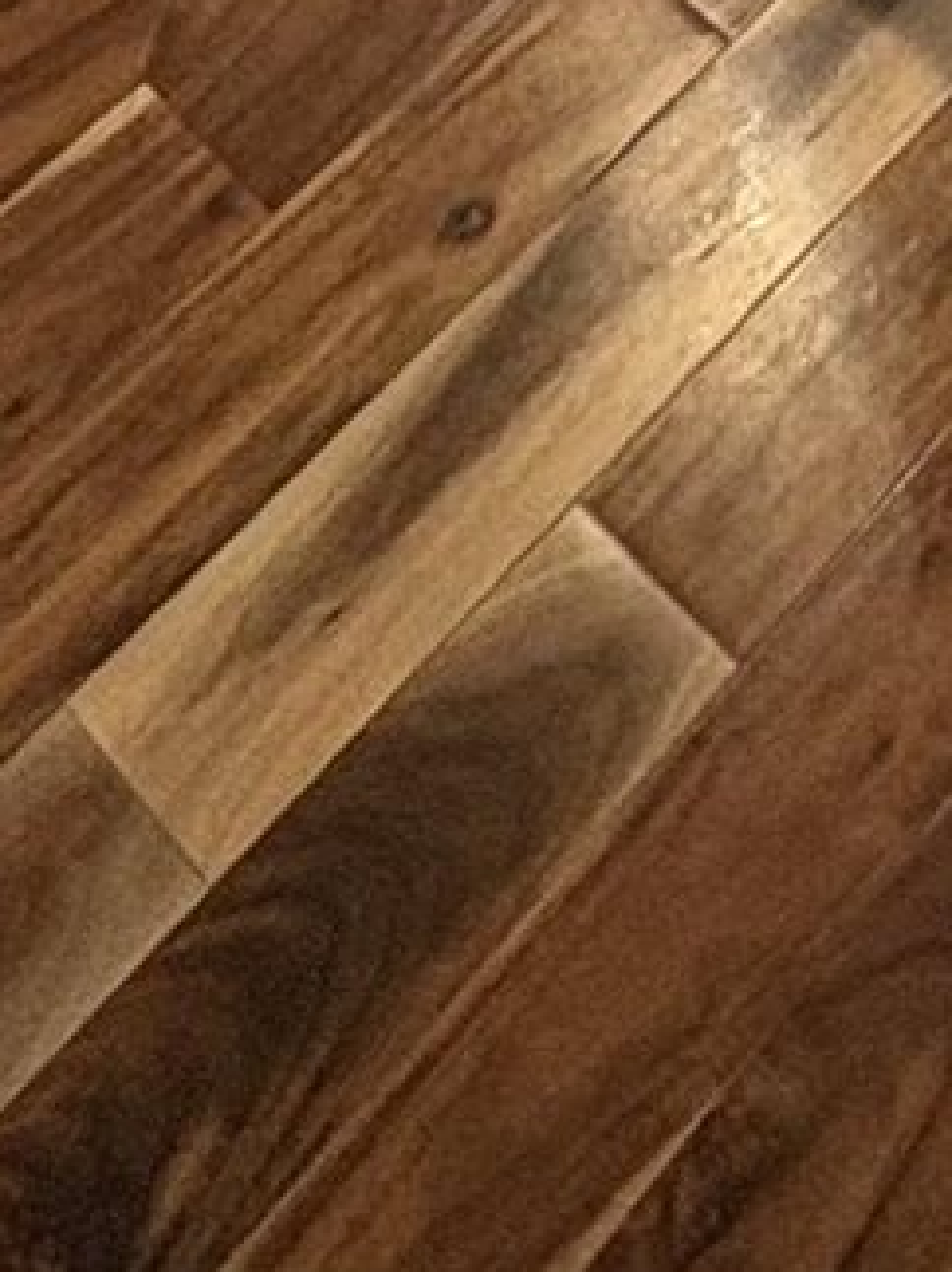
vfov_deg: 11.0
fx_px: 3669
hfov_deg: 13.5
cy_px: -2662
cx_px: 1629
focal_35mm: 100
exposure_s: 1/60
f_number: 2.2
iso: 160
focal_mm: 2.22
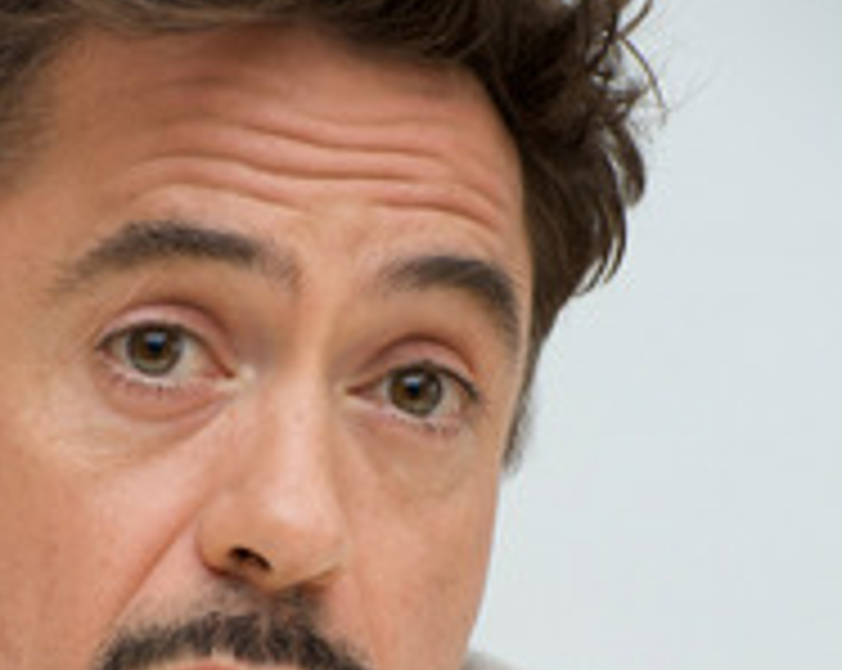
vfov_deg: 5.5
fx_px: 6992
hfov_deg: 6.9
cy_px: 652
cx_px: 259
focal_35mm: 281
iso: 400
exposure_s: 1/100
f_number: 7.1
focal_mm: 140
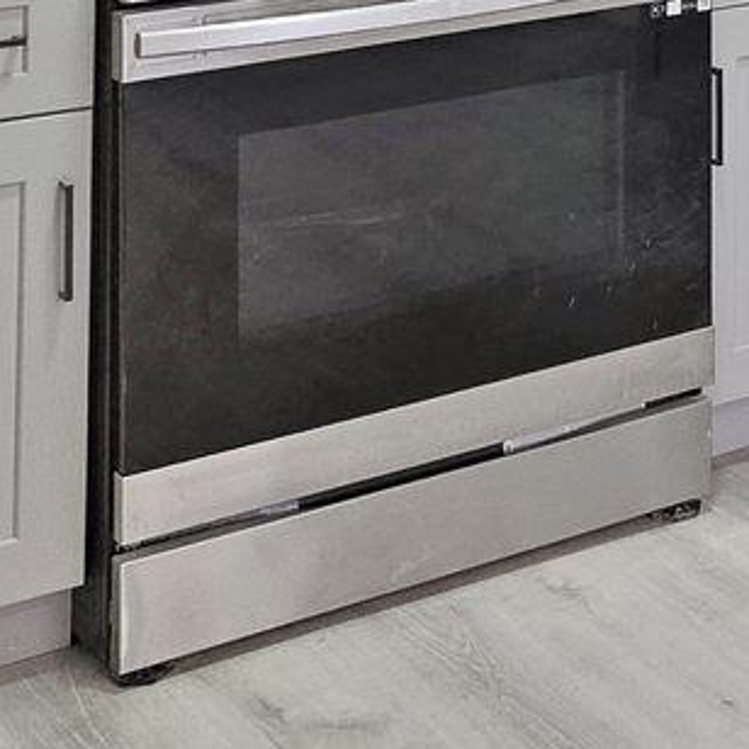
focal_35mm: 95
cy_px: -248
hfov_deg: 16.0
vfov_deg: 17.1
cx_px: 1262
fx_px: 2326
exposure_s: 1/120
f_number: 1.8
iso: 100
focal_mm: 5.4
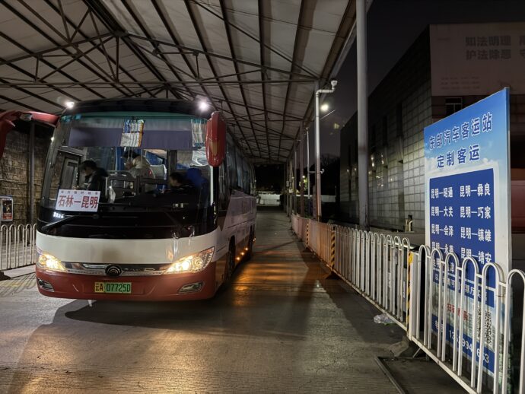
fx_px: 364
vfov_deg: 56.8
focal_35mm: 24
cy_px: 197
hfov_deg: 71.6
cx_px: 262
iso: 1250
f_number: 1.78
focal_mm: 6.76
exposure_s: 1/30
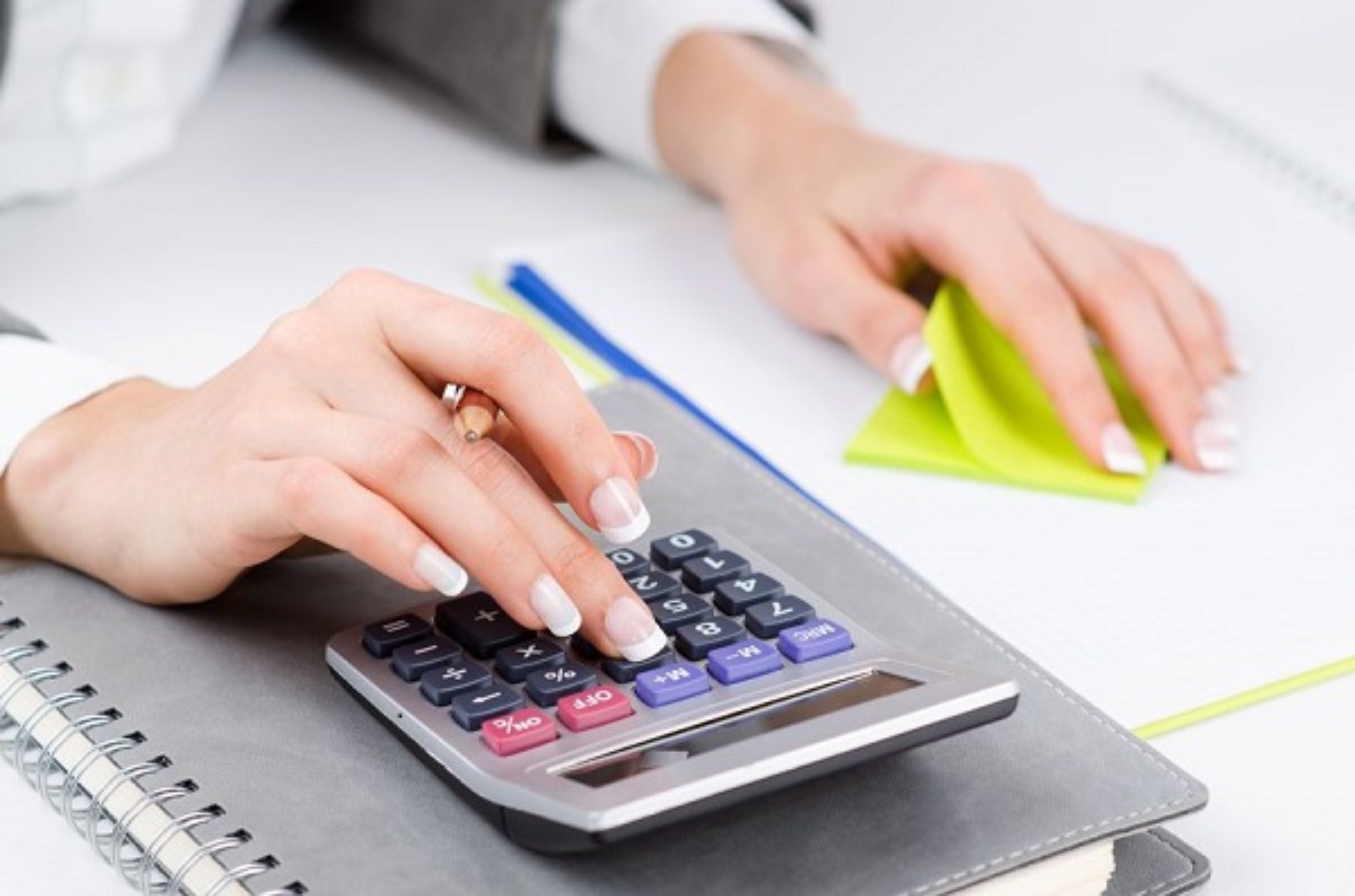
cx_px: 678
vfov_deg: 10.7
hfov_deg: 16.1
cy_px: 448
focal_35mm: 128
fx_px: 4788
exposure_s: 1/200
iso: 100
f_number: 4
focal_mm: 85
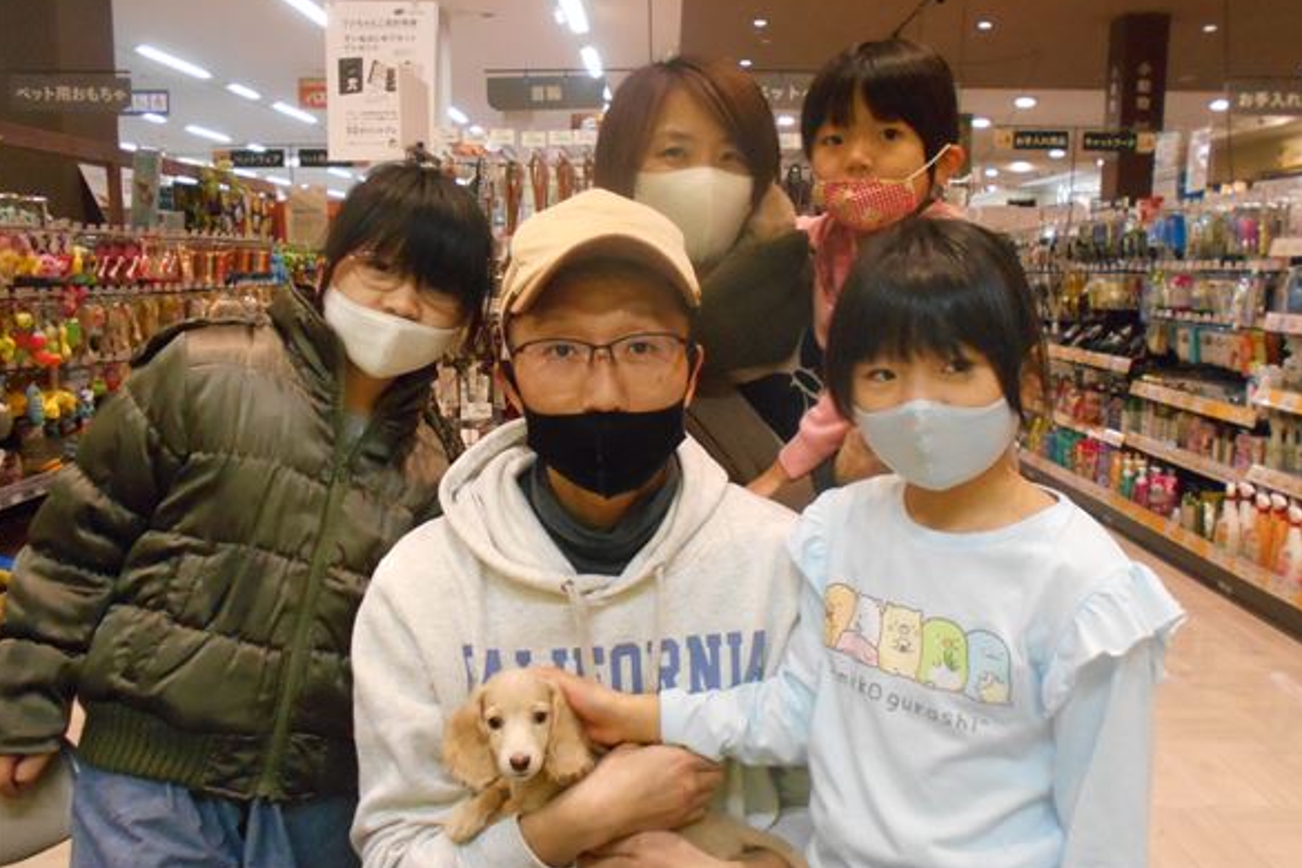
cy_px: 436
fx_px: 1157
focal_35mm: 32
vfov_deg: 41.1
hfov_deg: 58.7
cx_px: 657
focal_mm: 5.1
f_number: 3.4
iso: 800
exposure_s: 1/125
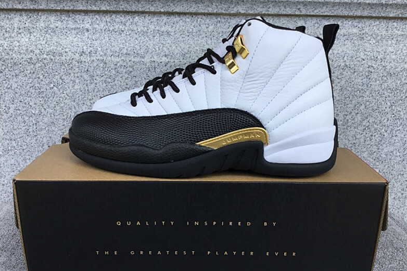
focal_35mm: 33
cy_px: 150
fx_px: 373
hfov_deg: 57.2
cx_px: 204
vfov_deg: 39.9
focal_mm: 3.3
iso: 25
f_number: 2.4
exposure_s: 1/297
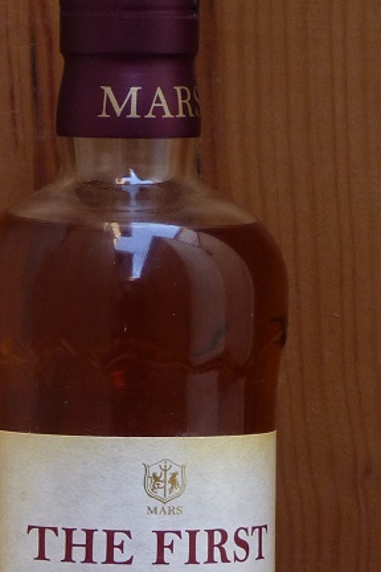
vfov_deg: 5.7
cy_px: 334
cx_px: -120
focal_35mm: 361
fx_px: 5730
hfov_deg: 3.8
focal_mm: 22.3
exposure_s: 1/40
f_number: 3.6
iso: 160
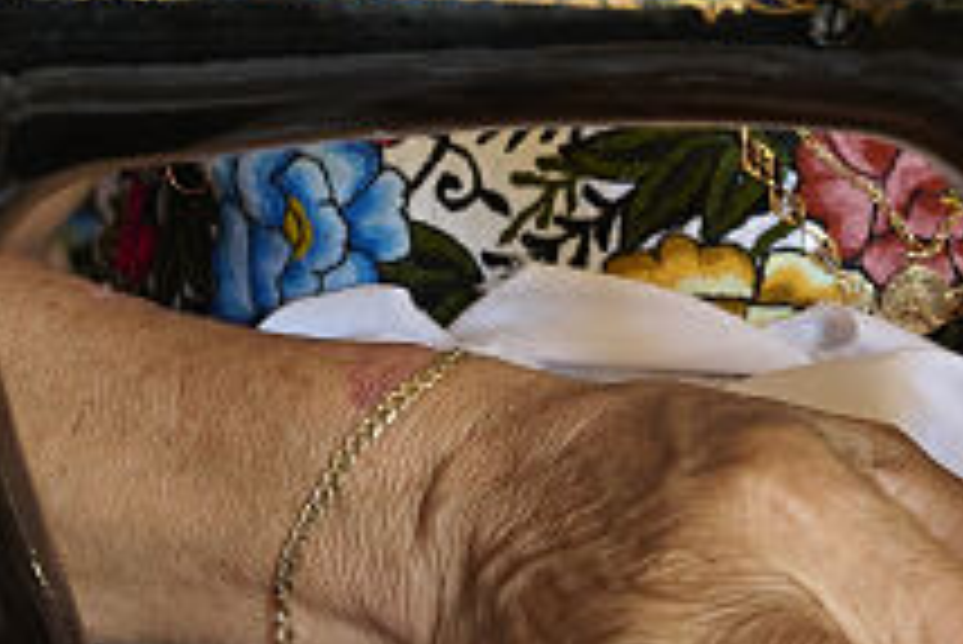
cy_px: 32
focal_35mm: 139
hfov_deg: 14.6
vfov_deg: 9.8
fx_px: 3721
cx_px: 117
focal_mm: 24
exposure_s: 1/60
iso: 1600
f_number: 4
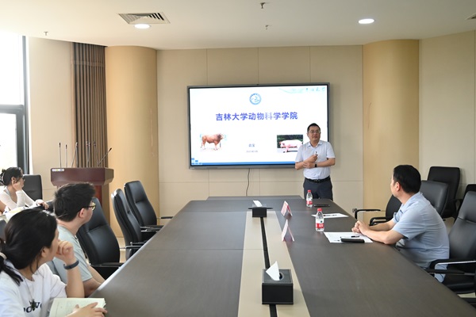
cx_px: 238
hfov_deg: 53.1
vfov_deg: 36.9
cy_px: 158
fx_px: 476
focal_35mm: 36
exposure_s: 1/200
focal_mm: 24
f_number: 4
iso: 1600
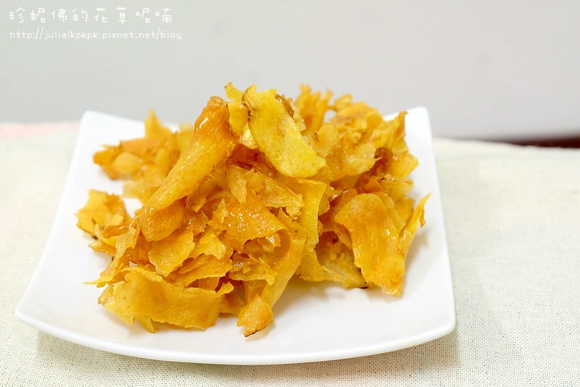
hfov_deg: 31.9
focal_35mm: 63
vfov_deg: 21.6
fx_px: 1015
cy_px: 194
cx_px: 290
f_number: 5.6
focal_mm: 41.8
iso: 800
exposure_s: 1/17
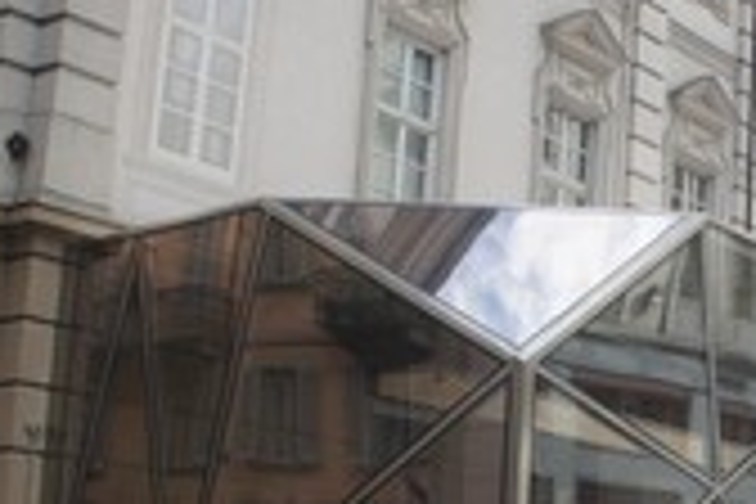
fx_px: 1554
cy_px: 400
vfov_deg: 18.3
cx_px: 832
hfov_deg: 25.4
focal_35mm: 74
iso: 250
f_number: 7.1
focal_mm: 18
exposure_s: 1/250
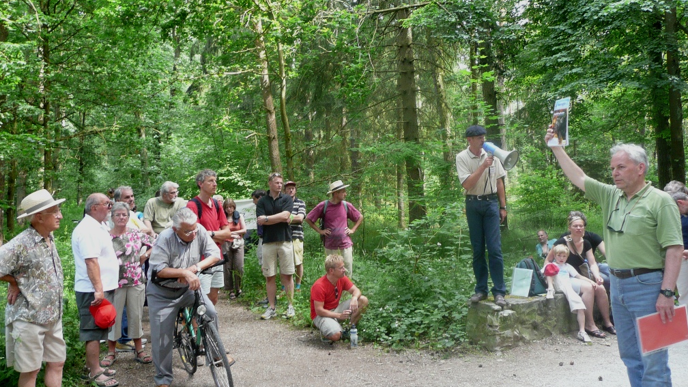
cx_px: 349
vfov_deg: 37.8
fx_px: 566
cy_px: 185
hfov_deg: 62.6
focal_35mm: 31
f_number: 3.3
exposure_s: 1/30
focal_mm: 4.6
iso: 125
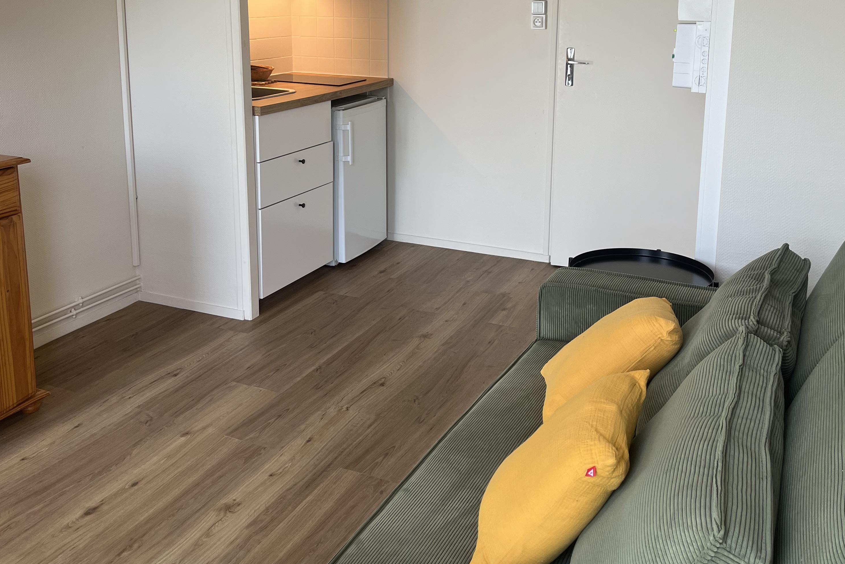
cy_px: 154
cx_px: 418
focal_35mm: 37
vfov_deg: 35.3
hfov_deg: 51.9
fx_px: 868
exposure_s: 1/122
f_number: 1.6
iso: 64
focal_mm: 5.1
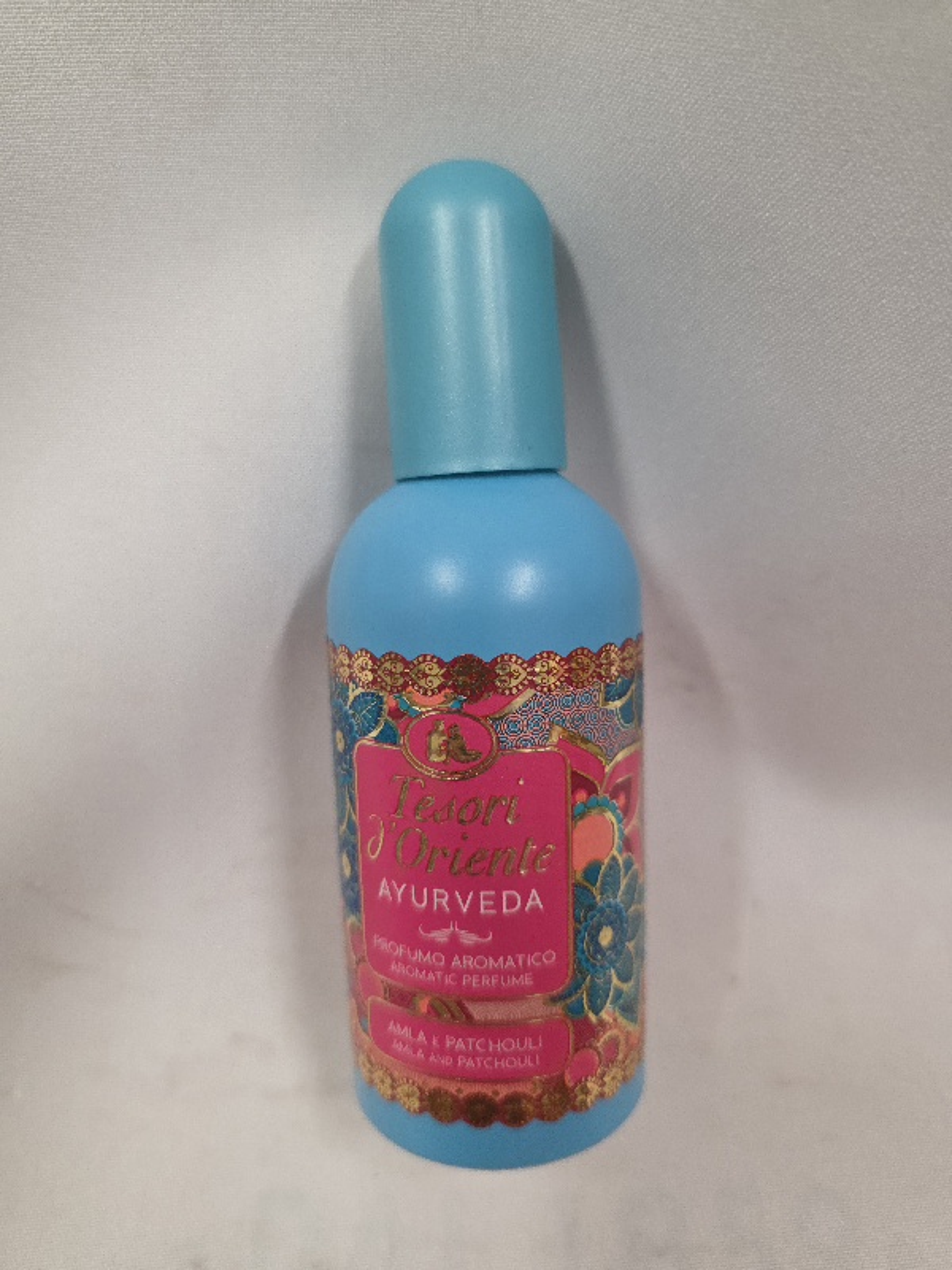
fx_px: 843
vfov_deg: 73.9
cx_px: 476
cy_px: 635
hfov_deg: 58.9
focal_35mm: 23
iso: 500
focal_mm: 6.3
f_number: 1.7
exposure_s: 1/101
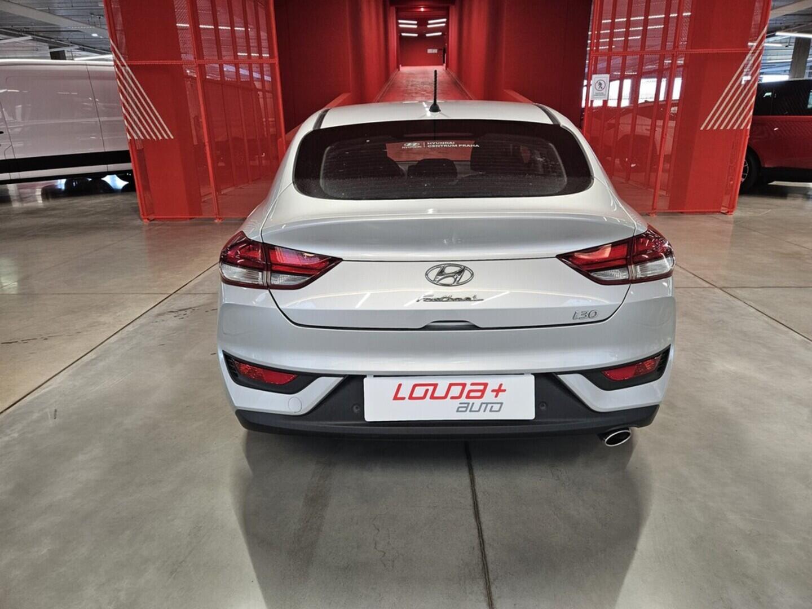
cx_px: 406
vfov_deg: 58.9
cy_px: 304
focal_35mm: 23
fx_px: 540
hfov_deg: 73.9
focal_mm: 5.4
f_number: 1.8
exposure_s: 1/142
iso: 250
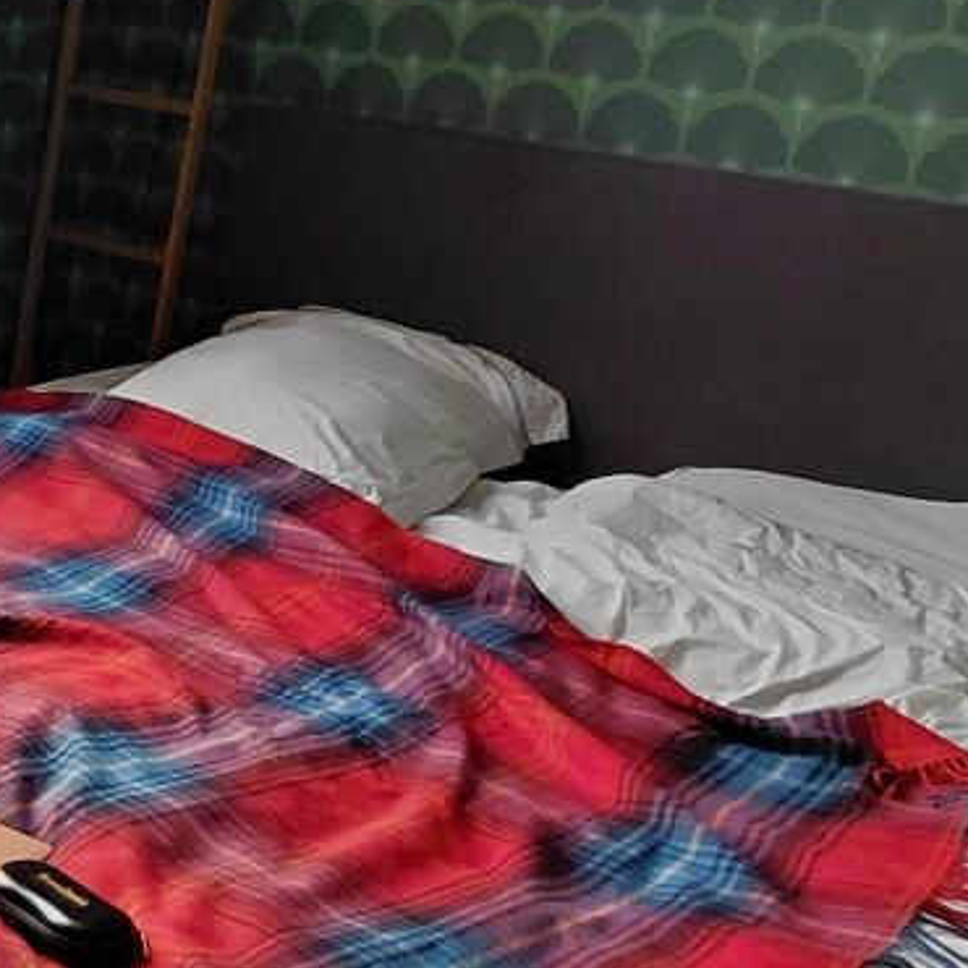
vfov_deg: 31.1
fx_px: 1740
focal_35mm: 55
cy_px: 539
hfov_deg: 28.4
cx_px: -78
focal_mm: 1.64
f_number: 2.2
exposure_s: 1/50
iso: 160
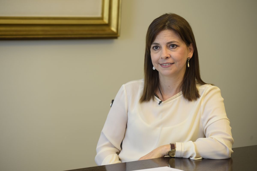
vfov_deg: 11.4
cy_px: 86
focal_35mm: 120
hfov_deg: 17.1
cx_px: 128
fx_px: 857
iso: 640
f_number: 4
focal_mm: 120
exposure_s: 1/100
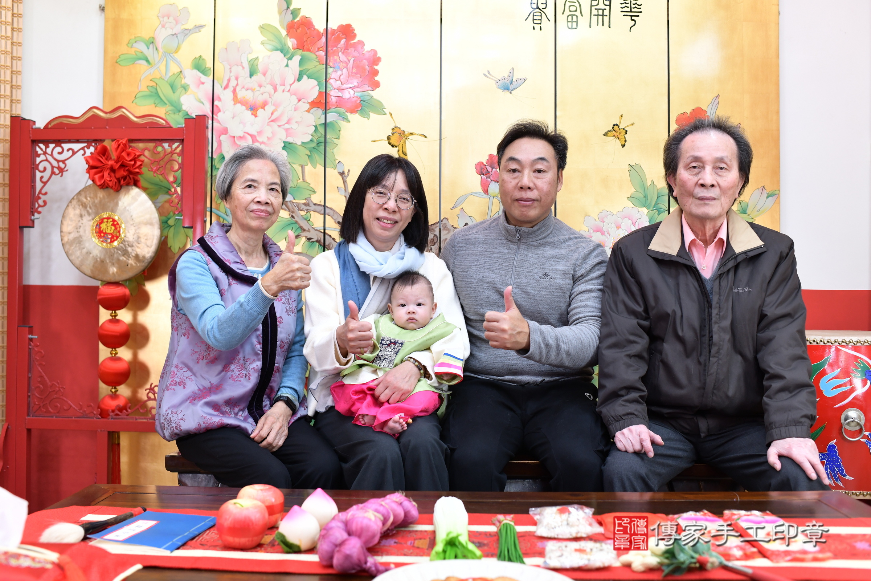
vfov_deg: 37.9
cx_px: 436
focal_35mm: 35
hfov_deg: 54.4
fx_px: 847
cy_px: 290
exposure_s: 1/200
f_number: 4.5
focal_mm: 35
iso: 1000
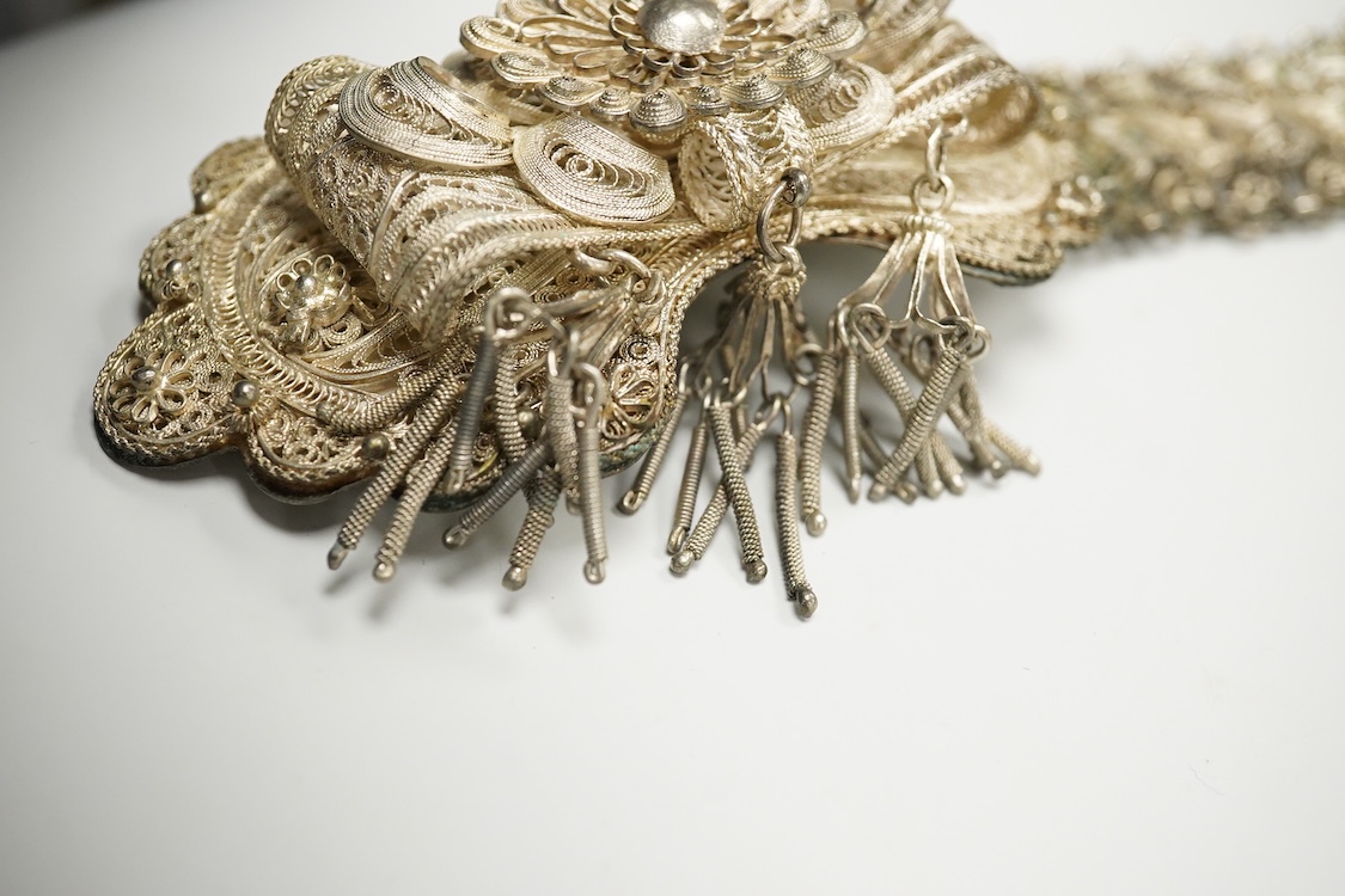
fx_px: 1681
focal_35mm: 45
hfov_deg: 43.6
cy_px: 448
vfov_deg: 29.9
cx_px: 672
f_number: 8
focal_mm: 30
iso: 2500
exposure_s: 1/200
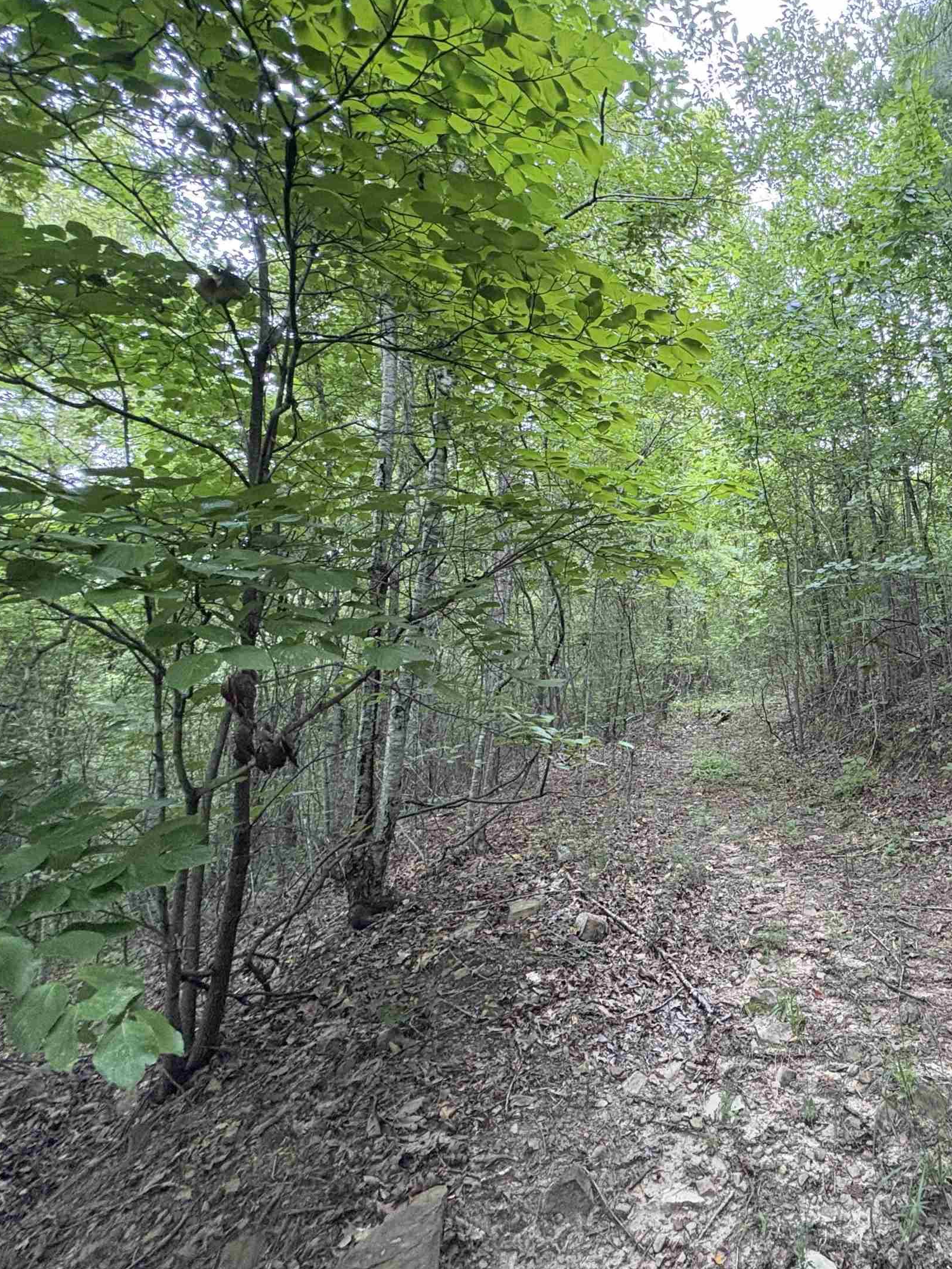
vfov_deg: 81.7
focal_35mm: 20
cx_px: 777
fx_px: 733
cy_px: 627
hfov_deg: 60.1
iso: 400
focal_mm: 2.22
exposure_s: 1/60
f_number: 2.2
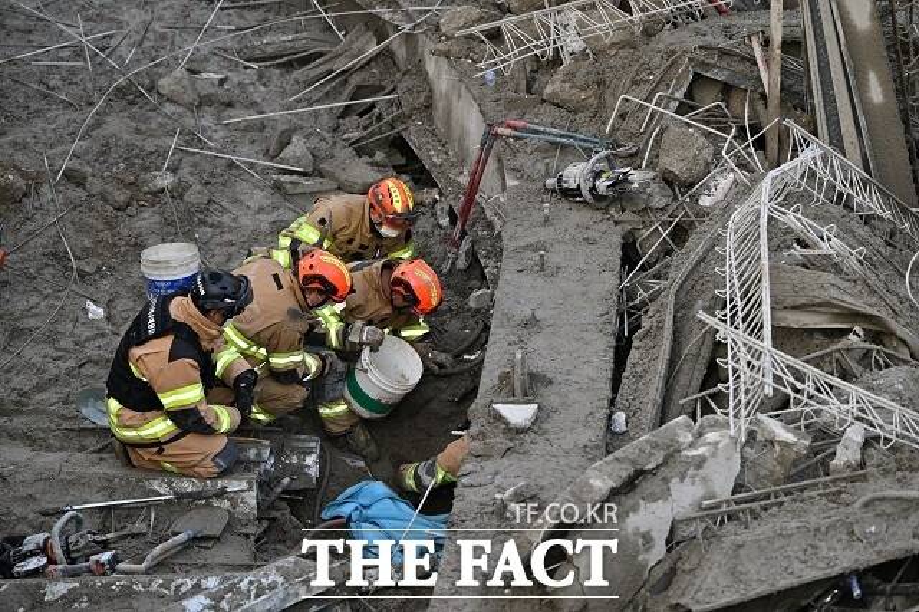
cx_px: 460
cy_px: 306
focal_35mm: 102
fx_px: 2602
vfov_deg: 13.4
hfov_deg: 20.0
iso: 800
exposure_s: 1/1000
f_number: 3.5
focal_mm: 102
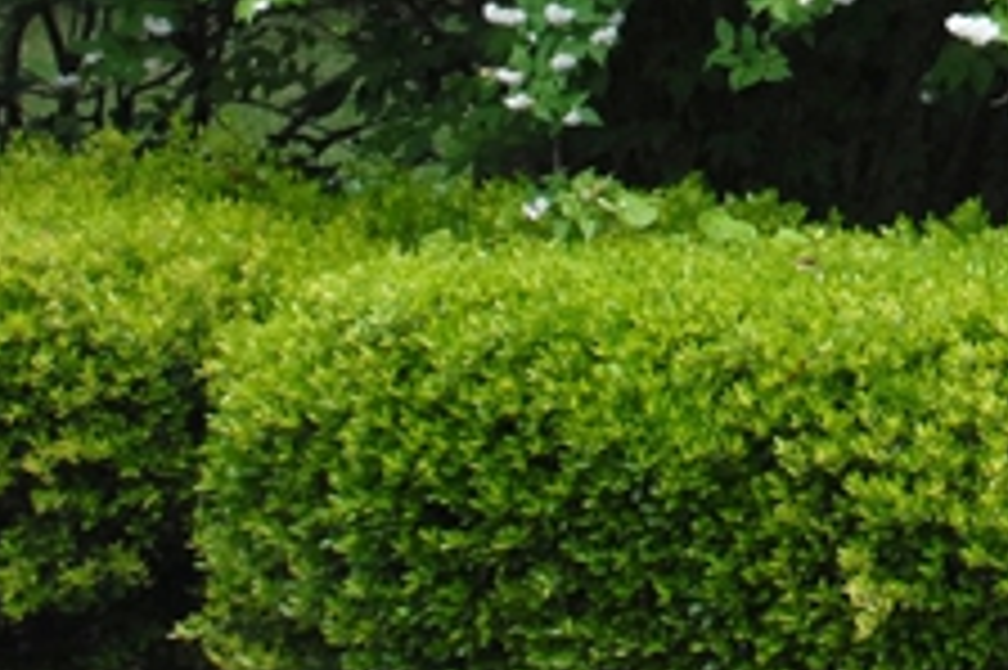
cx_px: 1444
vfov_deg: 6.0
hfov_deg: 9.2
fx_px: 6155
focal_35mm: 220
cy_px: -857
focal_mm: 32
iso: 400
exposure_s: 1/250
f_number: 8
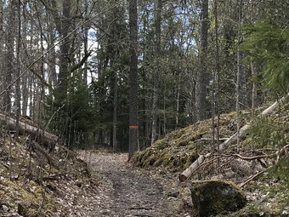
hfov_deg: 24.7
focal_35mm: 79
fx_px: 660
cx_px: 146
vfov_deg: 18.6
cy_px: 146
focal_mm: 3.99
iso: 20
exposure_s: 1/331
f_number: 1.8
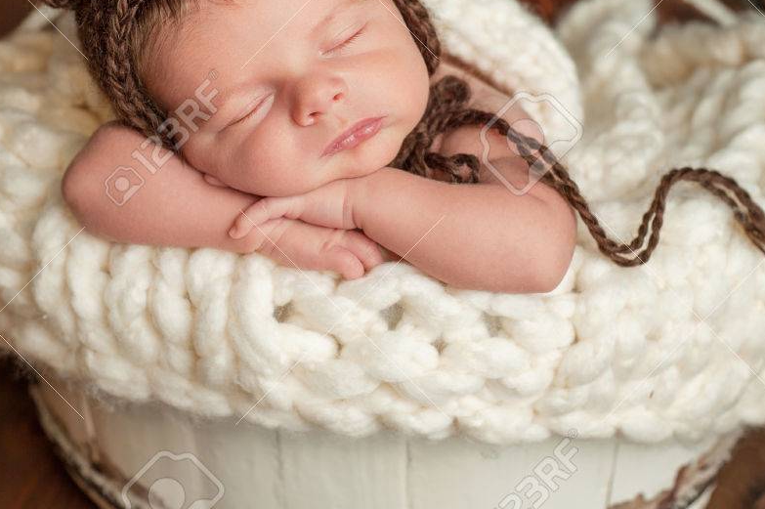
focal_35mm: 83
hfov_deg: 24.5
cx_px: 344
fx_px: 1763
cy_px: 103
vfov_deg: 16.3
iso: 200
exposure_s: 1/200
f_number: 3.5
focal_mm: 50
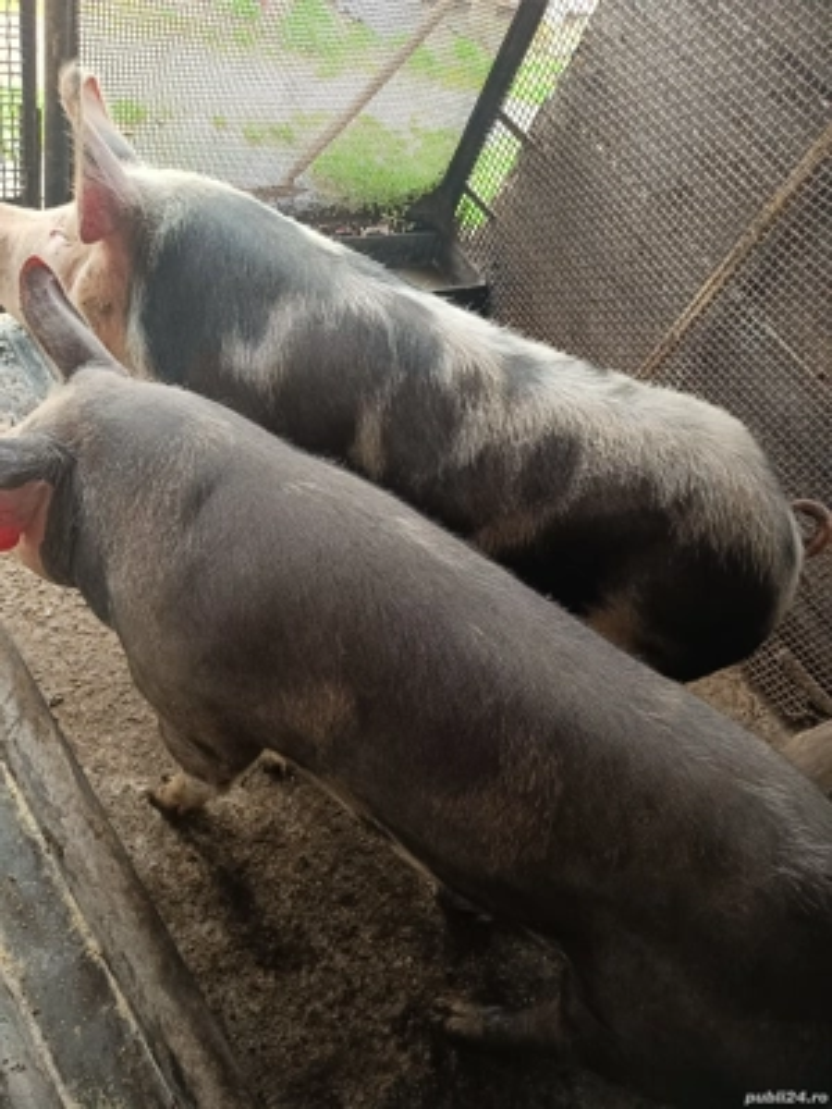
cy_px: 554
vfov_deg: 71.6
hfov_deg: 56.8
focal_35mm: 24
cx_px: 416
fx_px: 769
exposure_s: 1/50.1
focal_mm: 5.59
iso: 662
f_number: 1.88
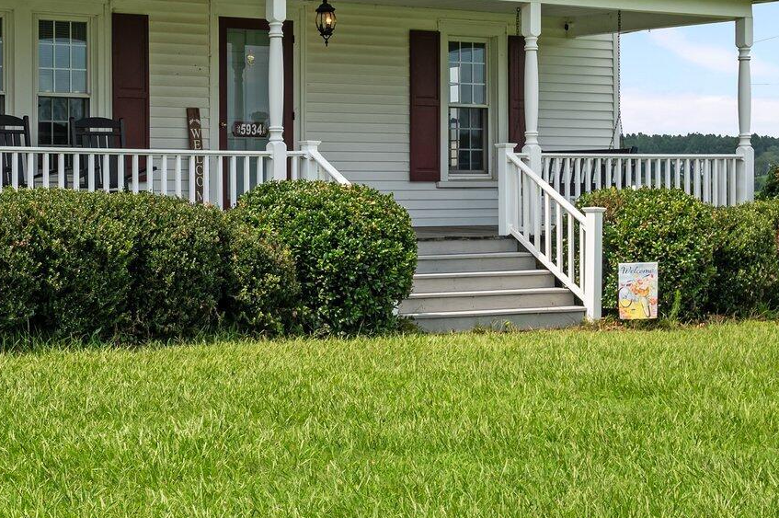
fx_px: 1621
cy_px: -23
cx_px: 79
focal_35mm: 75
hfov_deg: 26.1
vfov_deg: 17.6
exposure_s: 1/640
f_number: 8
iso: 250
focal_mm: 31
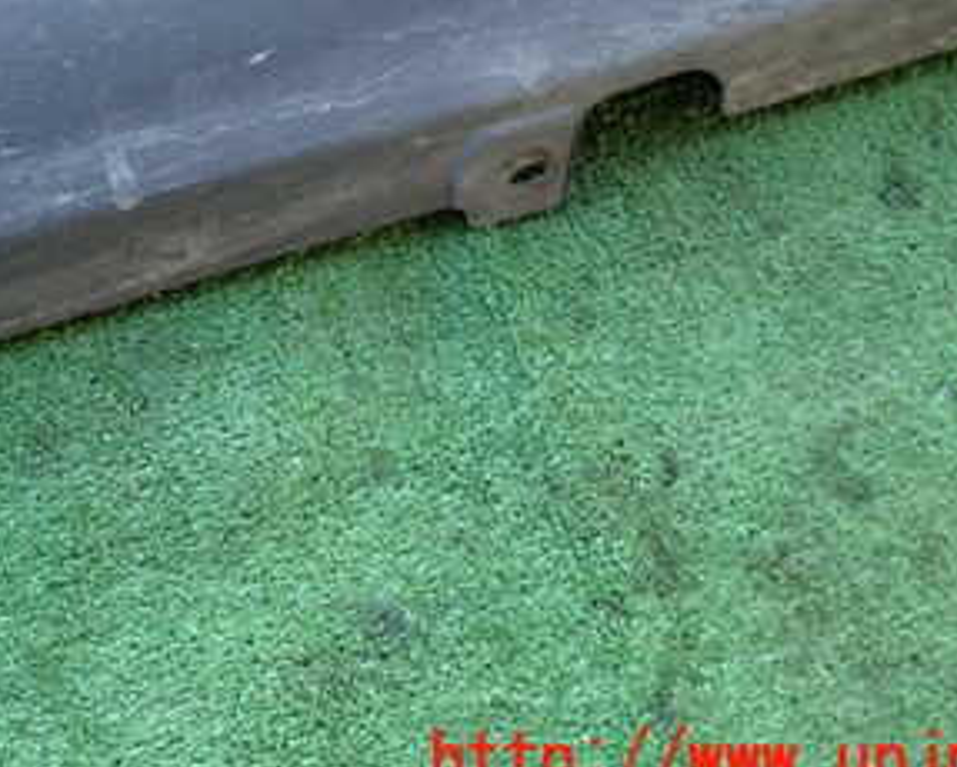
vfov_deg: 28.4
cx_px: 183
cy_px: 53
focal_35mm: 51
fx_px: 1445
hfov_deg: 35.4
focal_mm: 4.5
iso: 200
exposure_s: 1/100
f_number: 2
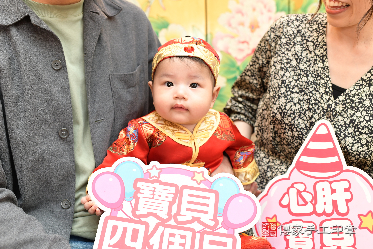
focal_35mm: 36
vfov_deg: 36.9
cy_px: 123
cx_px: 183
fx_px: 373
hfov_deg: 53.1
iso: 1000
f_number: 4.5
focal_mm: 35
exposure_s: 1/200
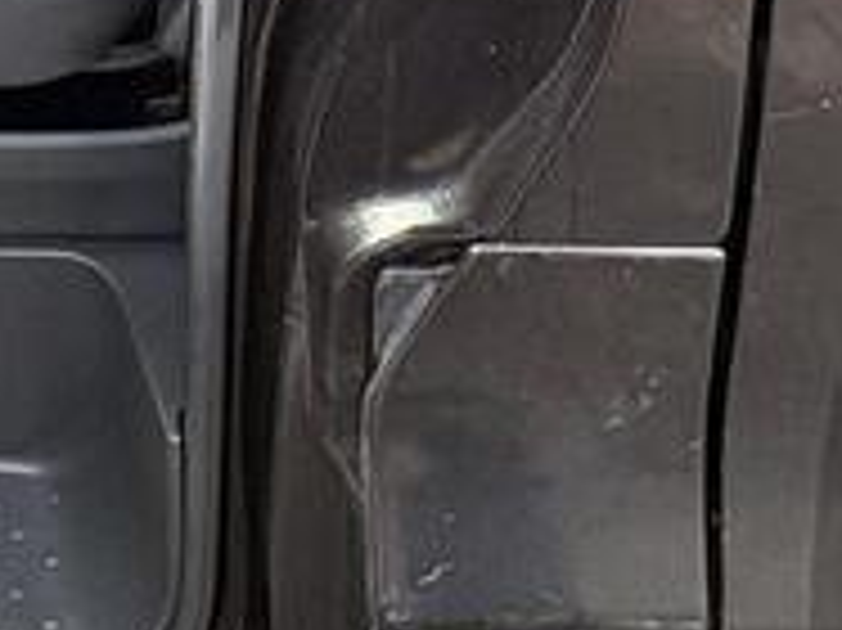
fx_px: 1629
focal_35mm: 67
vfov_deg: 16.5
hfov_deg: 26.7
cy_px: -644
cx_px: -86
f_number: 2.2
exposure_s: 1/99
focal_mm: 2.22
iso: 80
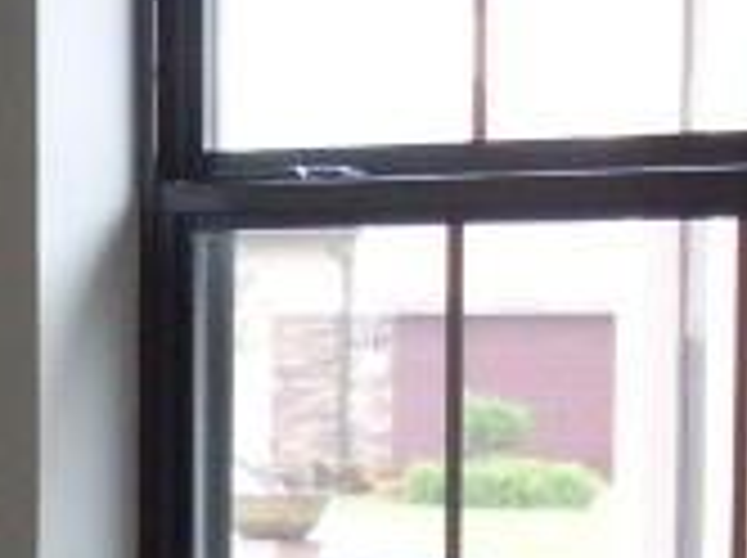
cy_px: 1188
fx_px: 5064
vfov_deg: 6.1
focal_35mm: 235
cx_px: -1120
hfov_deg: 7.8
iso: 100
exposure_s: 1/60
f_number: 2.8
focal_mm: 6.3
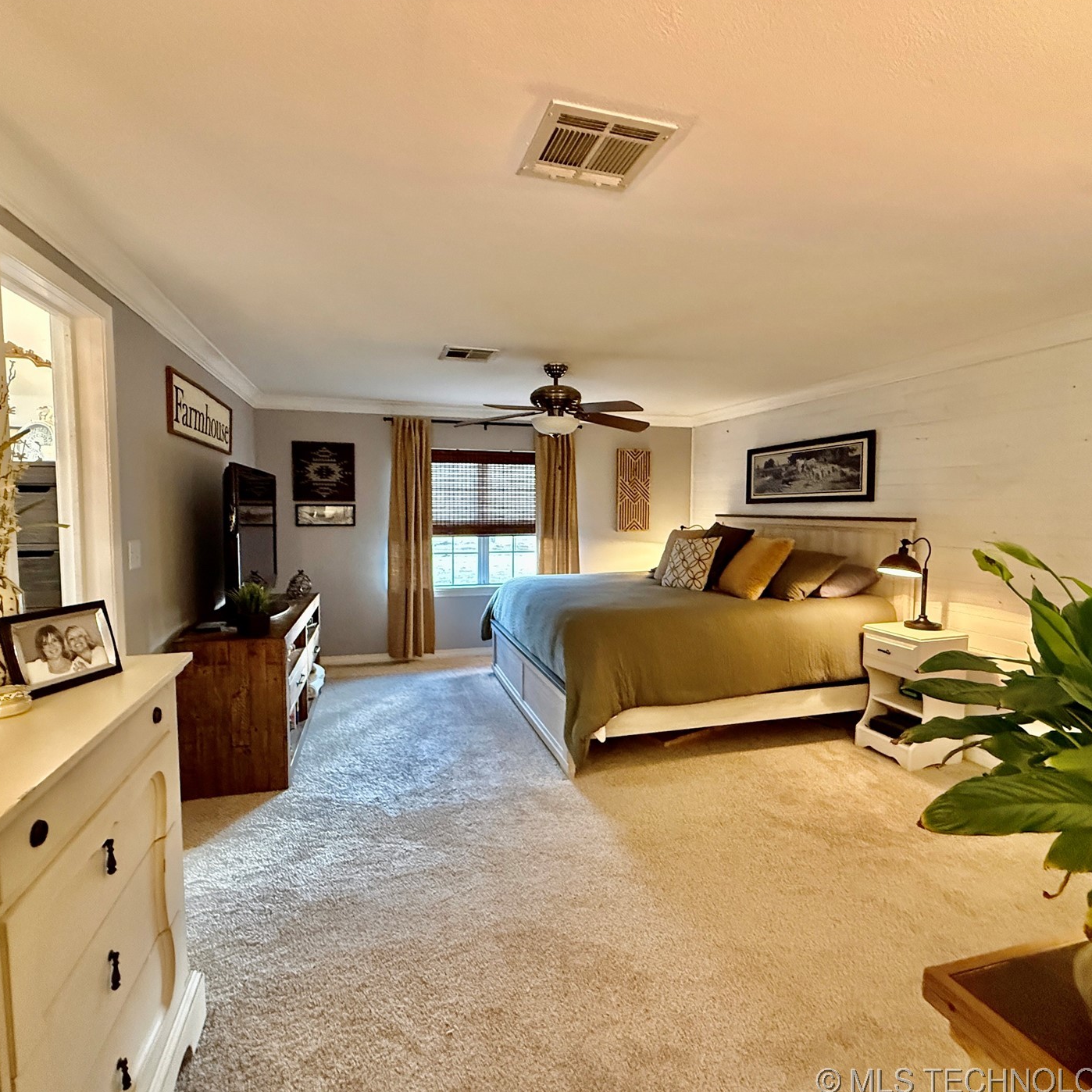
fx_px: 607
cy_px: 551
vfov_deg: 84.0
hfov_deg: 84.0
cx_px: 546
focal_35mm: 17
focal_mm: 2.22
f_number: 2.2
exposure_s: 1/60
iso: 1000
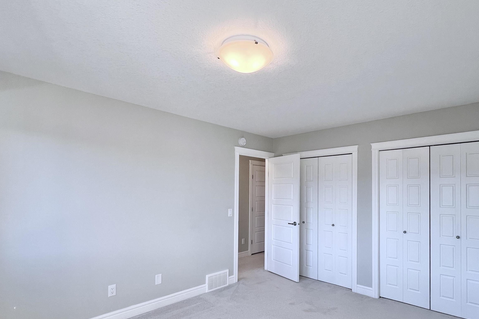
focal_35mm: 18
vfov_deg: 66.6
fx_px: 239
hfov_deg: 89.6
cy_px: 194
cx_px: 268
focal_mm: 1.57
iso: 64
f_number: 1.8
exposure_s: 1/120
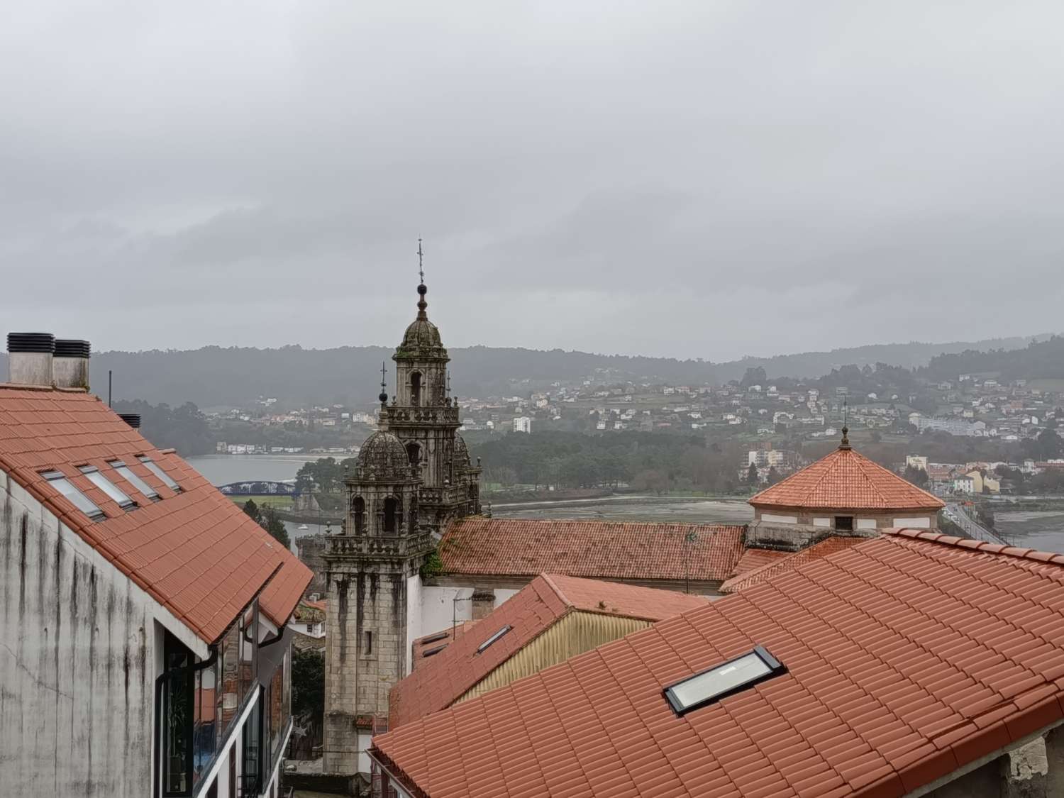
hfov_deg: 38.9
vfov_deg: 29.7
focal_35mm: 49
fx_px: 1506
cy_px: 399
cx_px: 532
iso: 65
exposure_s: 1/100
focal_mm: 5.24
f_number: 1.7
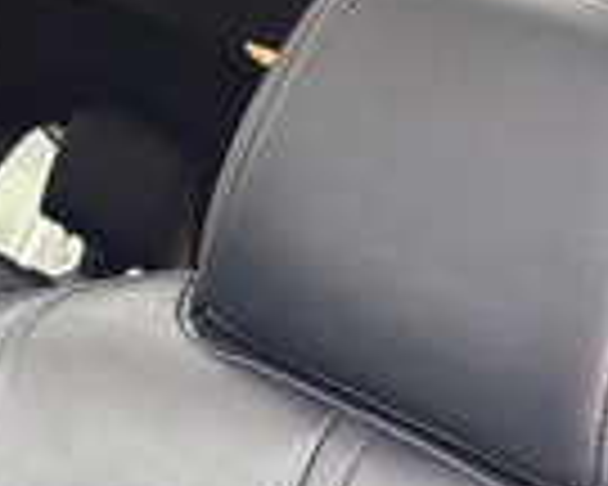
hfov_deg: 23.8
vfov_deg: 18.6
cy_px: -70
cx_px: 117
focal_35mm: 79
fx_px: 1422
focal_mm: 5.96
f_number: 1.6
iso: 125
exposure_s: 1/95
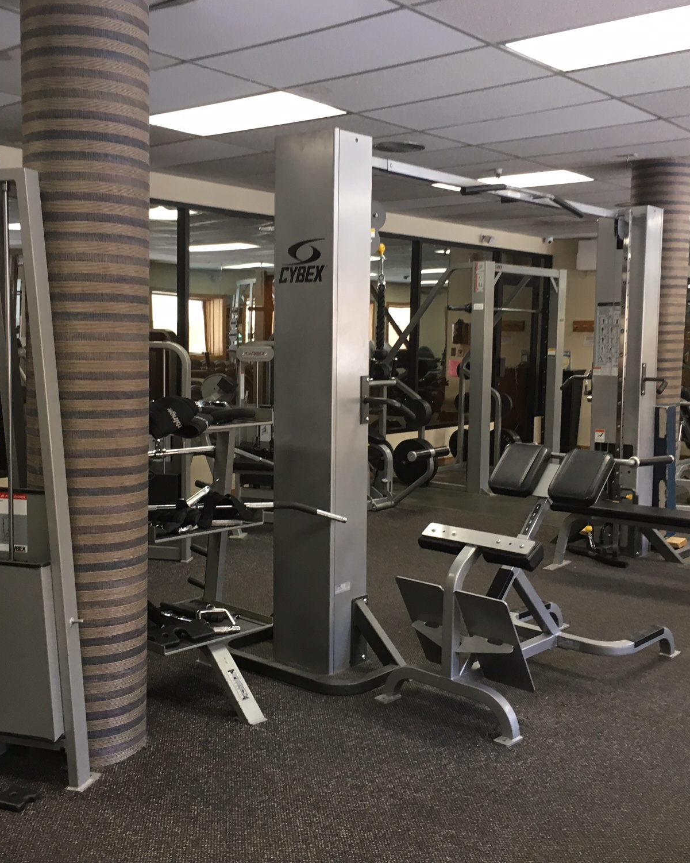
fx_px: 970
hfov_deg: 39.1
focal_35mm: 38
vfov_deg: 47.9
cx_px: 309
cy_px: 429
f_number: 2.2
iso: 80
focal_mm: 4.15
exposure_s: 1/30
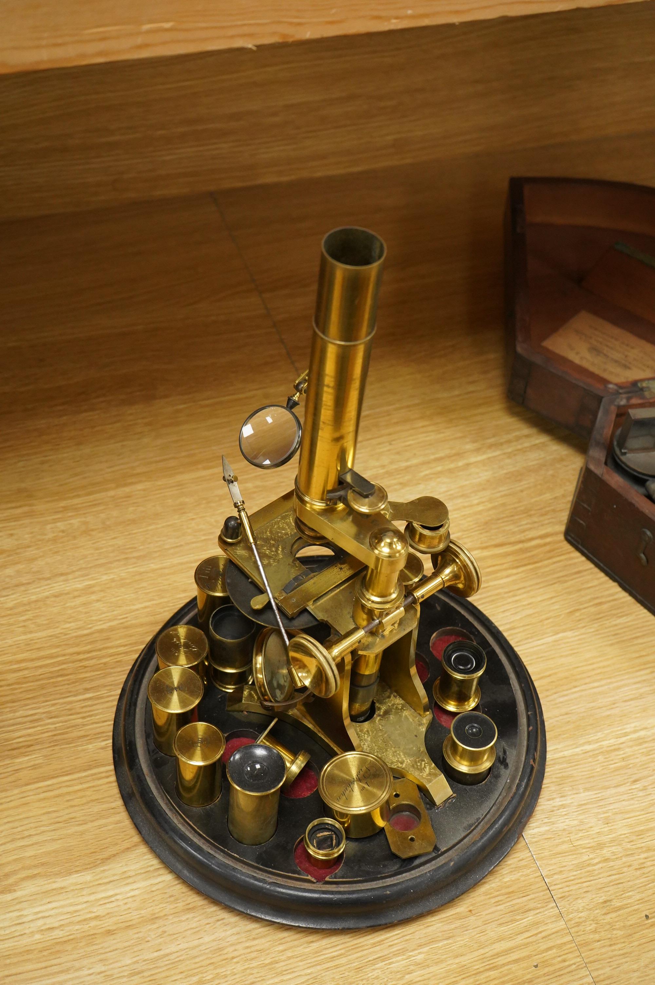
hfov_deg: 28.0
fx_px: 1312
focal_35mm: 48
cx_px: 328
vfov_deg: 41.1
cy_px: 492
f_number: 7.1
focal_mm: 48
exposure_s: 1/125
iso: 4000
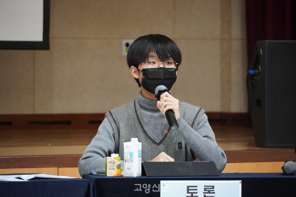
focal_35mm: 202
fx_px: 1665
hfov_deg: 10.2
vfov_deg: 6.8
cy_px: 98
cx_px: 148
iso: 3200
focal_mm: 135
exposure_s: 1/50
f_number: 5.6
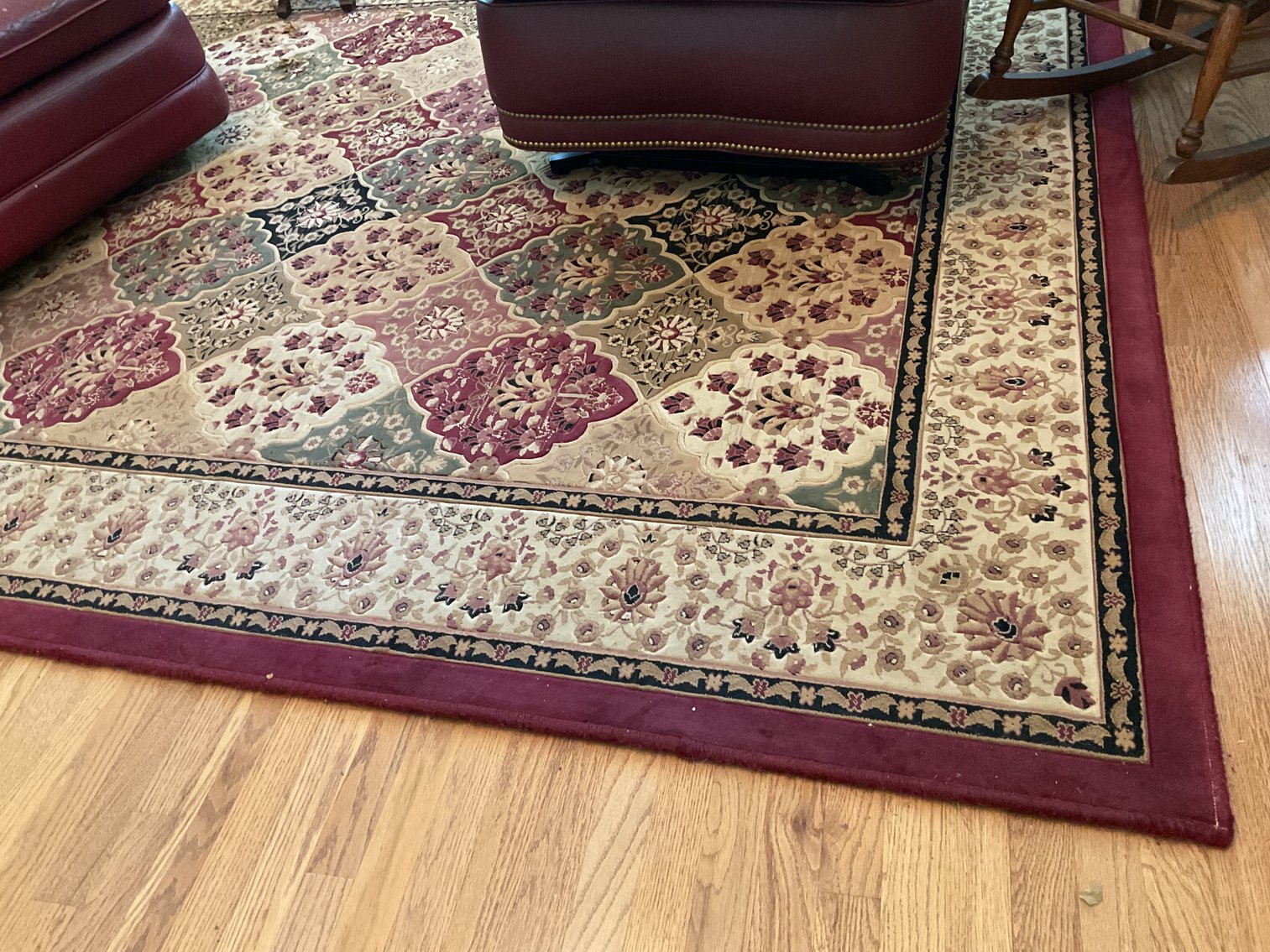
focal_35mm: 29
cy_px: 476
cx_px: 635
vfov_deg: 48.2
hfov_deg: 61.7
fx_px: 1064
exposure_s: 1/30
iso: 320
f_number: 1.8
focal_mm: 3
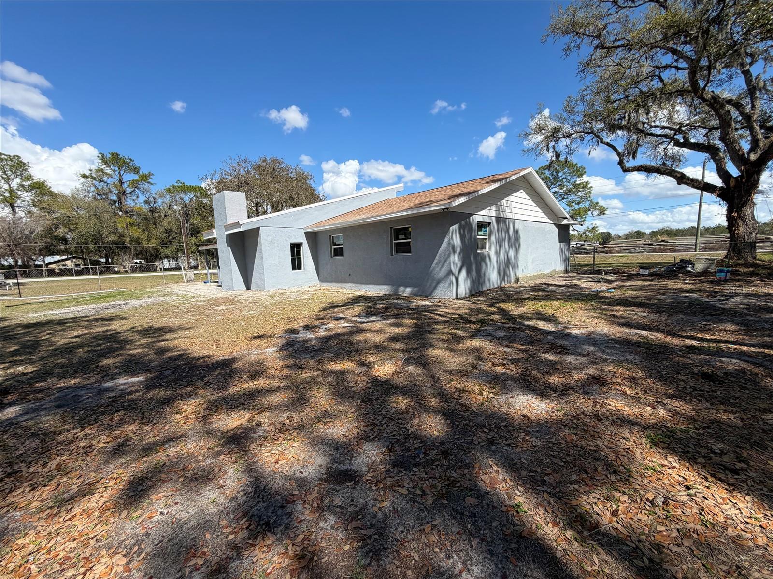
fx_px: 313
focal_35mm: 14
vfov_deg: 85.7
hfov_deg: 102.1
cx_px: 386
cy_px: 290
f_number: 2.2
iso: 25
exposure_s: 1/770
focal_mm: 2.22
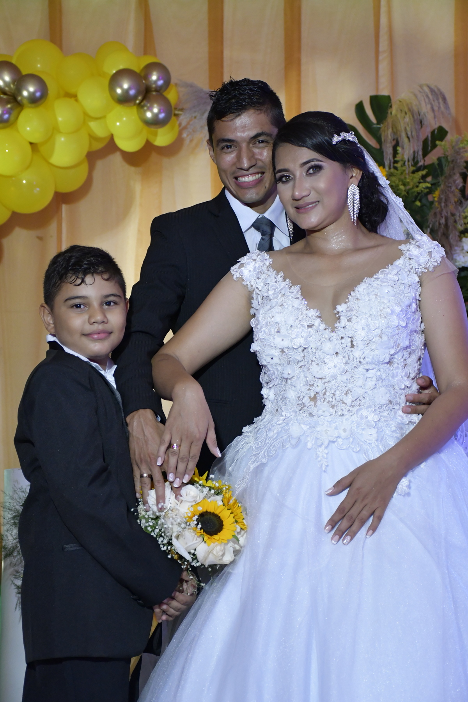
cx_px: 234
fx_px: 1462
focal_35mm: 75
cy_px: 351
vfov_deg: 27.0
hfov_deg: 18.2
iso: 3200
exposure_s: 1/100
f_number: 4.8
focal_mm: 50
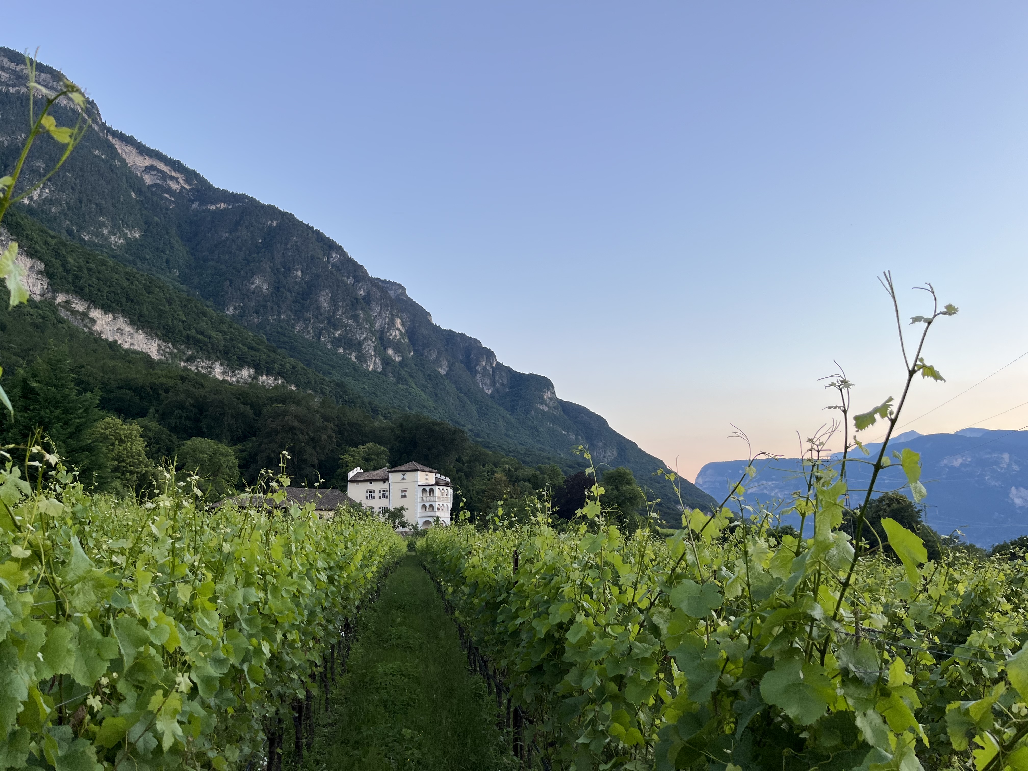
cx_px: 514
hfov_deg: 67.3
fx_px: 772
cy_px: 386
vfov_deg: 53.1
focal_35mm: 26
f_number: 1.6
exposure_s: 1/122
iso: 40
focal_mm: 5.1
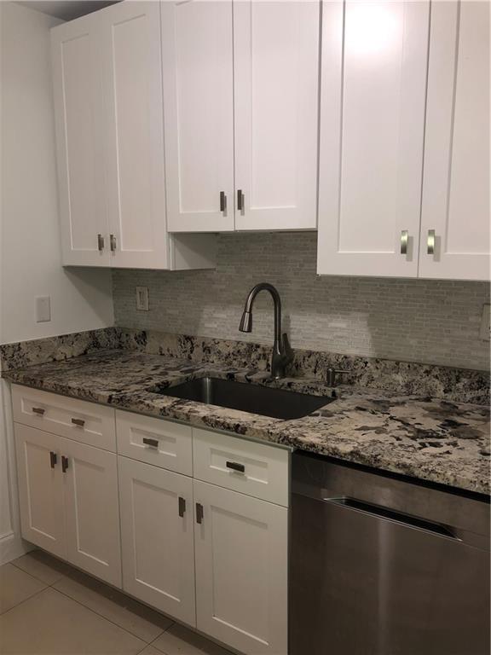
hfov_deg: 49.7
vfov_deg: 63.4
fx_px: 530
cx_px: 246
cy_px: 328
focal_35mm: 28
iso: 25
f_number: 1.8
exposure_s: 1/19
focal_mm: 3.99
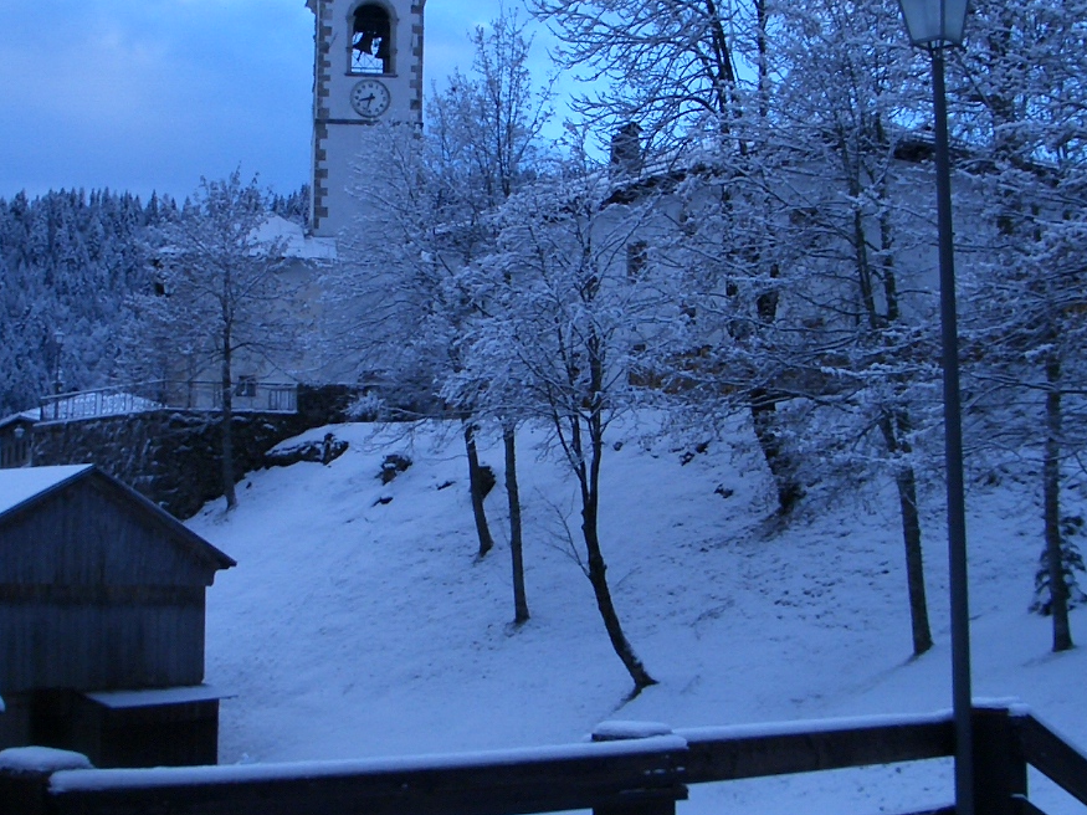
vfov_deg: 22.8
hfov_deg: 30.3
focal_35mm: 64
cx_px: 507
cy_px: 267
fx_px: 2009
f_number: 4.3
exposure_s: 1/125
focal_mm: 5.8
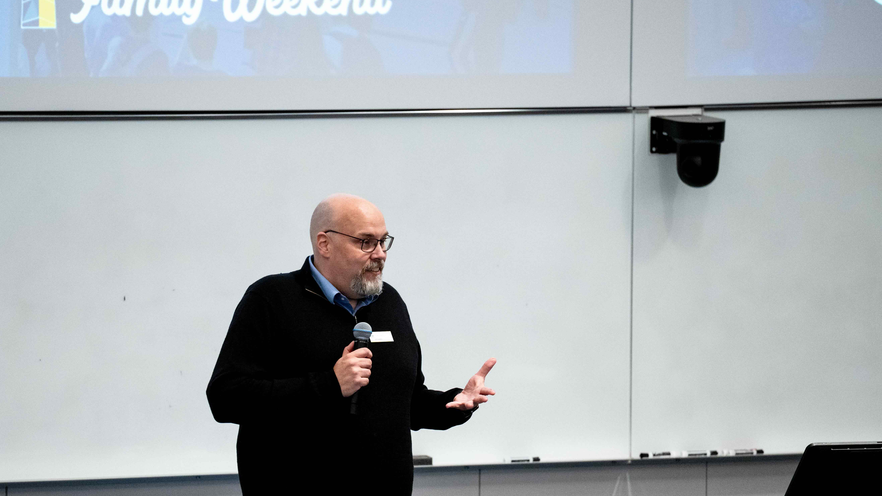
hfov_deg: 6.6
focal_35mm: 329
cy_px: 427
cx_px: 330
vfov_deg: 3.7
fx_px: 7694
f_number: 2.8
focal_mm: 200
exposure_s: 1/800
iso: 1250
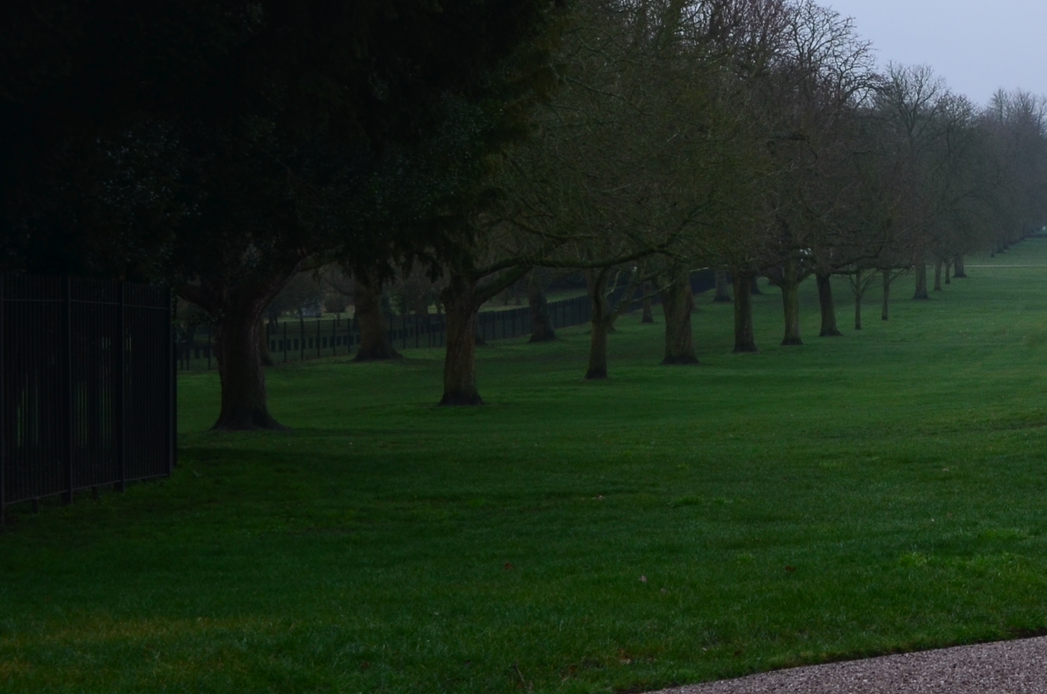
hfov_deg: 18.6
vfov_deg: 13.3
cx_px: 1360
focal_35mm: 102
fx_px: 2960
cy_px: 168
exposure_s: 1/60
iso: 320
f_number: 10
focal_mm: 26
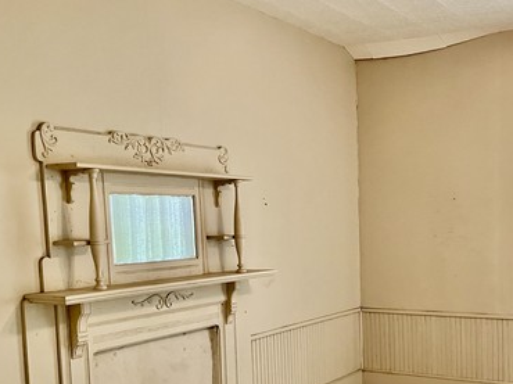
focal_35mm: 45
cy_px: 288
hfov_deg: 41.3
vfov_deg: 31.6
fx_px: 666
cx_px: 359
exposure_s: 1/60
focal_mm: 5.1
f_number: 1.6
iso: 100
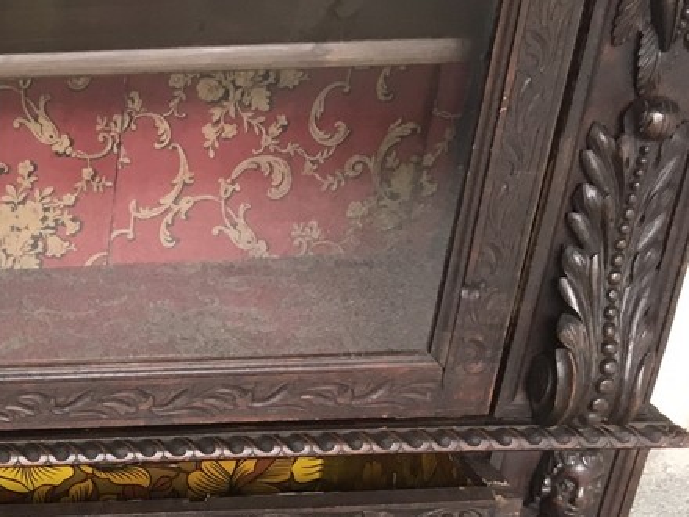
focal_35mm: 56
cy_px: 423
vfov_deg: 25.6
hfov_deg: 32.1
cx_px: 27
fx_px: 1115
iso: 100
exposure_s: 1/33
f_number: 2.2
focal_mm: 4.15
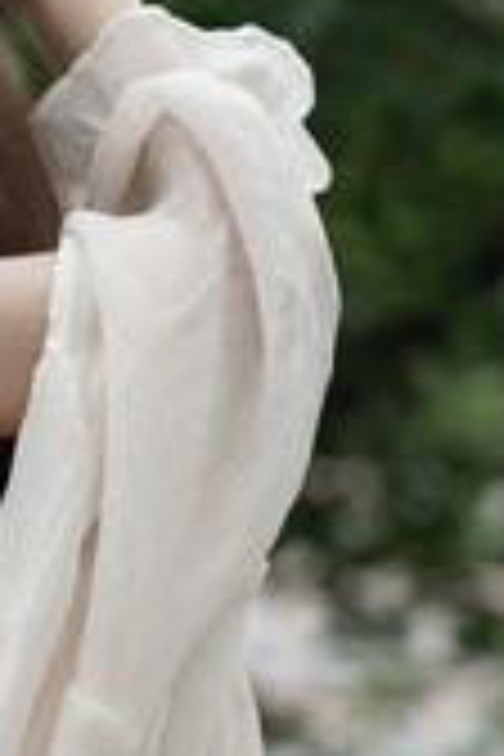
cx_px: -56
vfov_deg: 7.2
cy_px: 670
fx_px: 6006
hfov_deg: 4.8
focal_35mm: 286
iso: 640
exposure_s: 1/2500
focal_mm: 75
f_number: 2.8
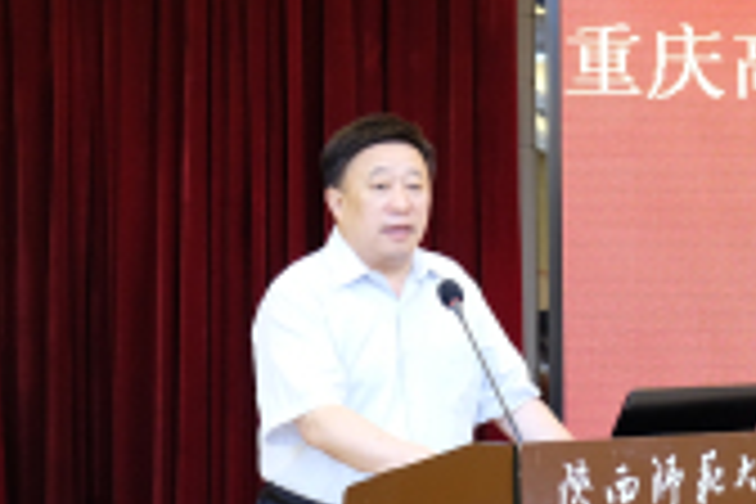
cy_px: 279
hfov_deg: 19.2
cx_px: 819
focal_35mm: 102
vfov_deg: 13.4
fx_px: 2142
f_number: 3.2
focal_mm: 25.4
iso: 800
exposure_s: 1/17
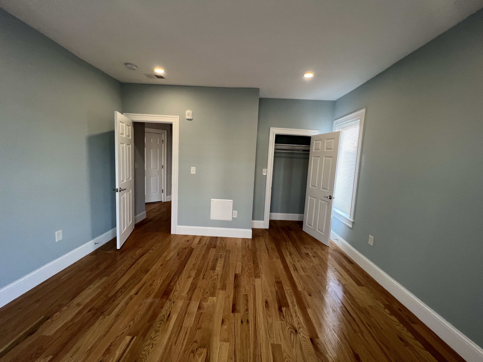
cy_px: 181
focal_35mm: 13
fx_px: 181
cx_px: 242
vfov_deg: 89.9
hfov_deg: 106.2
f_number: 1.8
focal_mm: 1.57
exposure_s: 1/60
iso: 125
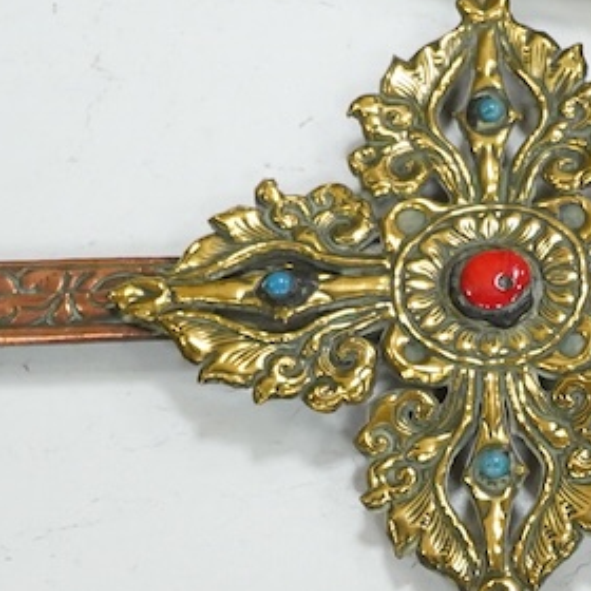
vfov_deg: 11.4
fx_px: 2820
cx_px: 411
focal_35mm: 146
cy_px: 947
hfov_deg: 11.9
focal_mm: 28
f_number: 7.1
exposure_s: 1/80
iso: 2500
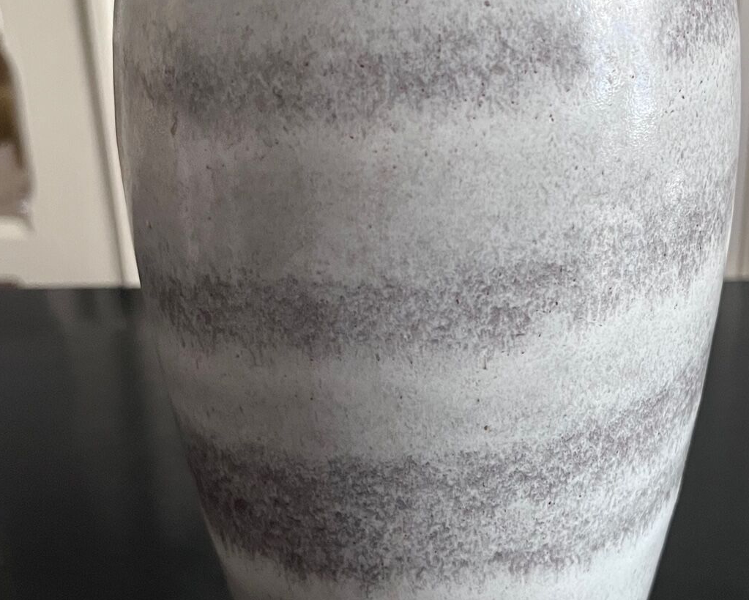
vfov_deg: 30.3
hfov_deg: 37.2
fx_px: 1109
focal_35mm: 50
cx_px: 441
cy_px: 322
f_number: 1.6
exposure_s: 1/60
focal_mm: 5.1
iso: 500
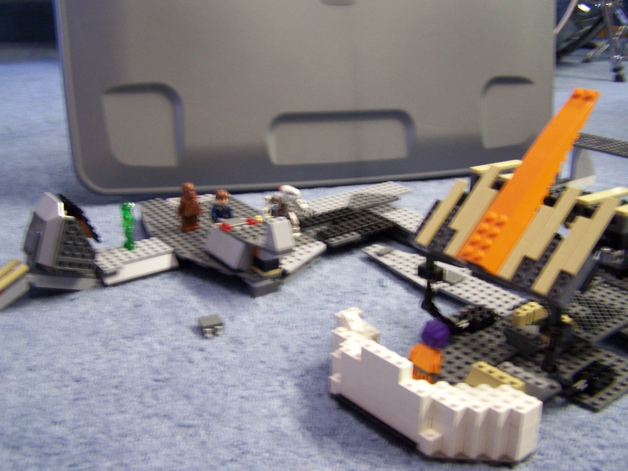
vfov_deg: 37.7
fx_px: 689
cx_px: 314
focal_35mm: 38
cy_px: 236
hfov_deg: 49.0
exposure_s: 1/8
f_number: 2.8
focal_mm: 6.3
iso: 140
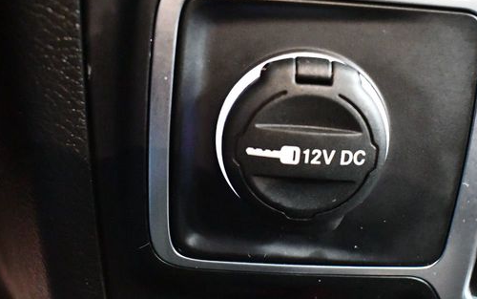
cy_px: 153
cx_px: 286
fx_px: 611
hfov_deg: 42.4
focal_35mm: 47
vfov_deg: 27.5
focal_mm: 18
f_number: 3.5
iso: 12800
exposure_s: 1/40
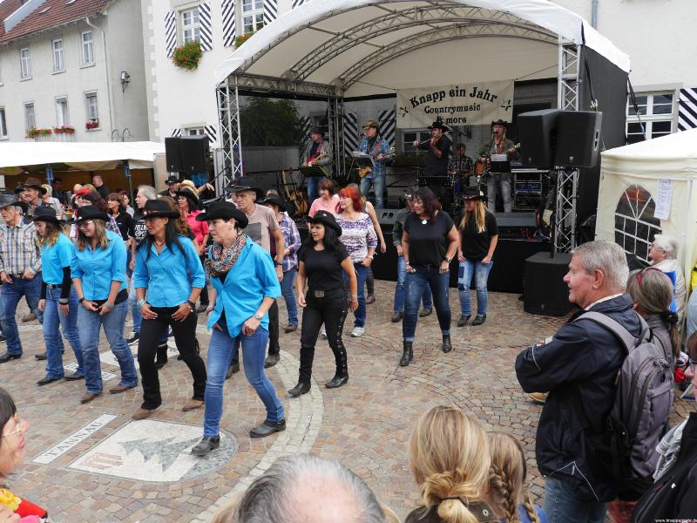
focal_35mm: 28
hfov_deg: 63.4
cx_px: 348
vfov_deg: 49.7
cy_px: 262
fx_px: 564
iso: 200
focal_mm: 14
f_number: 6.3
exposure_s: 1/250
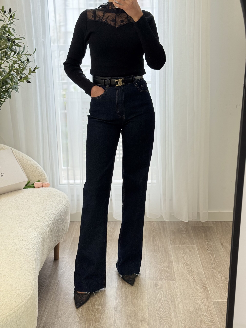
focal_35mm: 48
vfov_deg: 39.7
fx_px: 455
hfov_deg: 30.3
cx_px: 123
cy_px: 164
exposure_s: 1/100
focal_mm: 6.76
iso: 50
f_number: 1.78
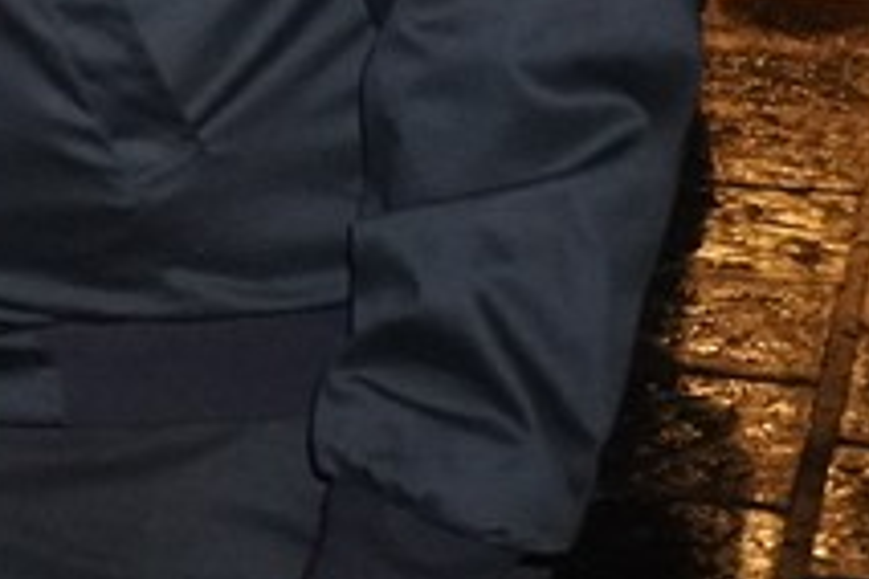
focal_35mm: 176
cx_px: -1036
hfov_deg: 10.4
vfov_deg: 7.5
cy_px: -502
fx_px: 4248
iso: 3200
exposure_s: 1/80
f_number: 4.5
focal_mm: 26
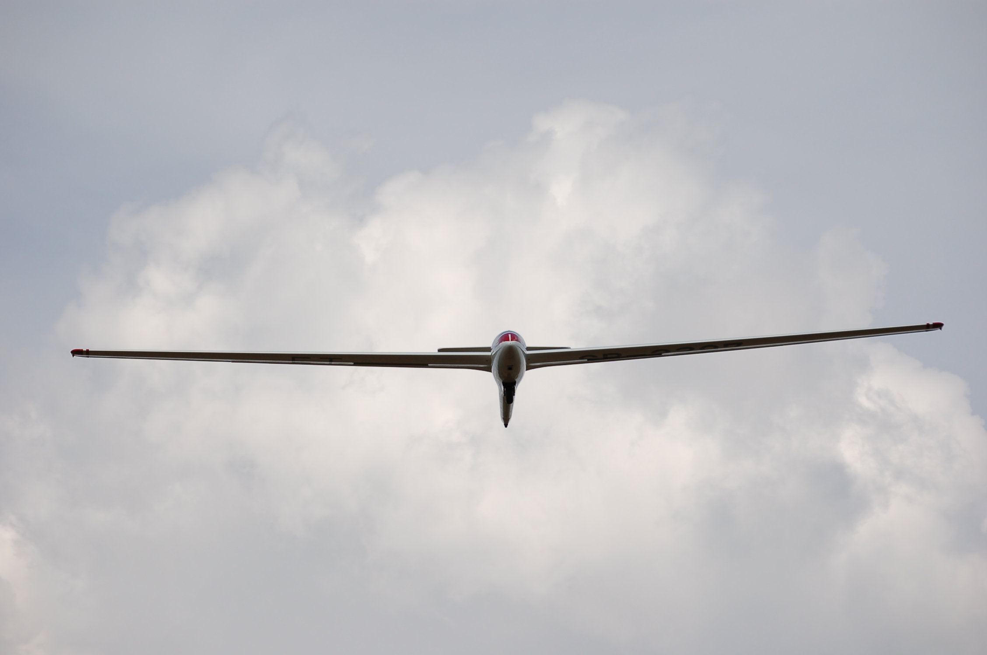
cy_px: 328
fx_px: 4598
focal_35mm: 168
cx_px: 494
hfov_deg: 12.3
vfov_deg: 8.1
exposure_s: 1/1000
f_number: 9
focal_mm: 112
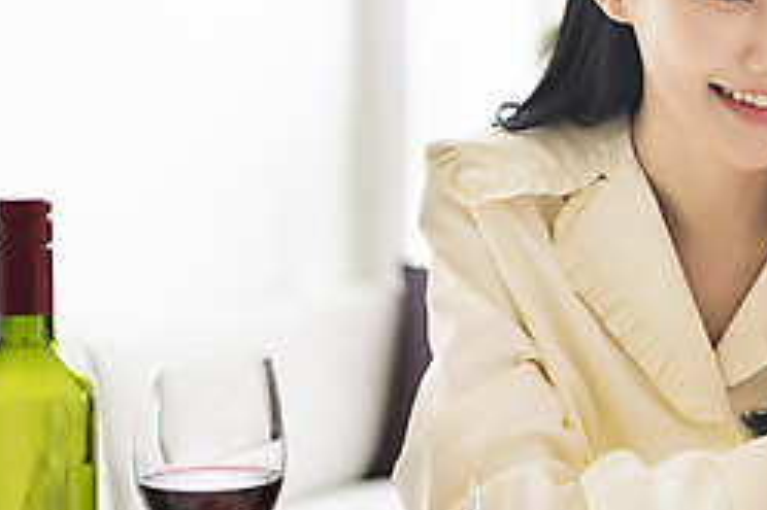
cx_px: 843
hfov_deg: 16.4
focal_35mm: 121
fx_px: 2576
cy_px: 189
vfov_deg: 11.3
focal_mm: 50
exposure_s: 1/100
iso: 200
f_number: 2.8
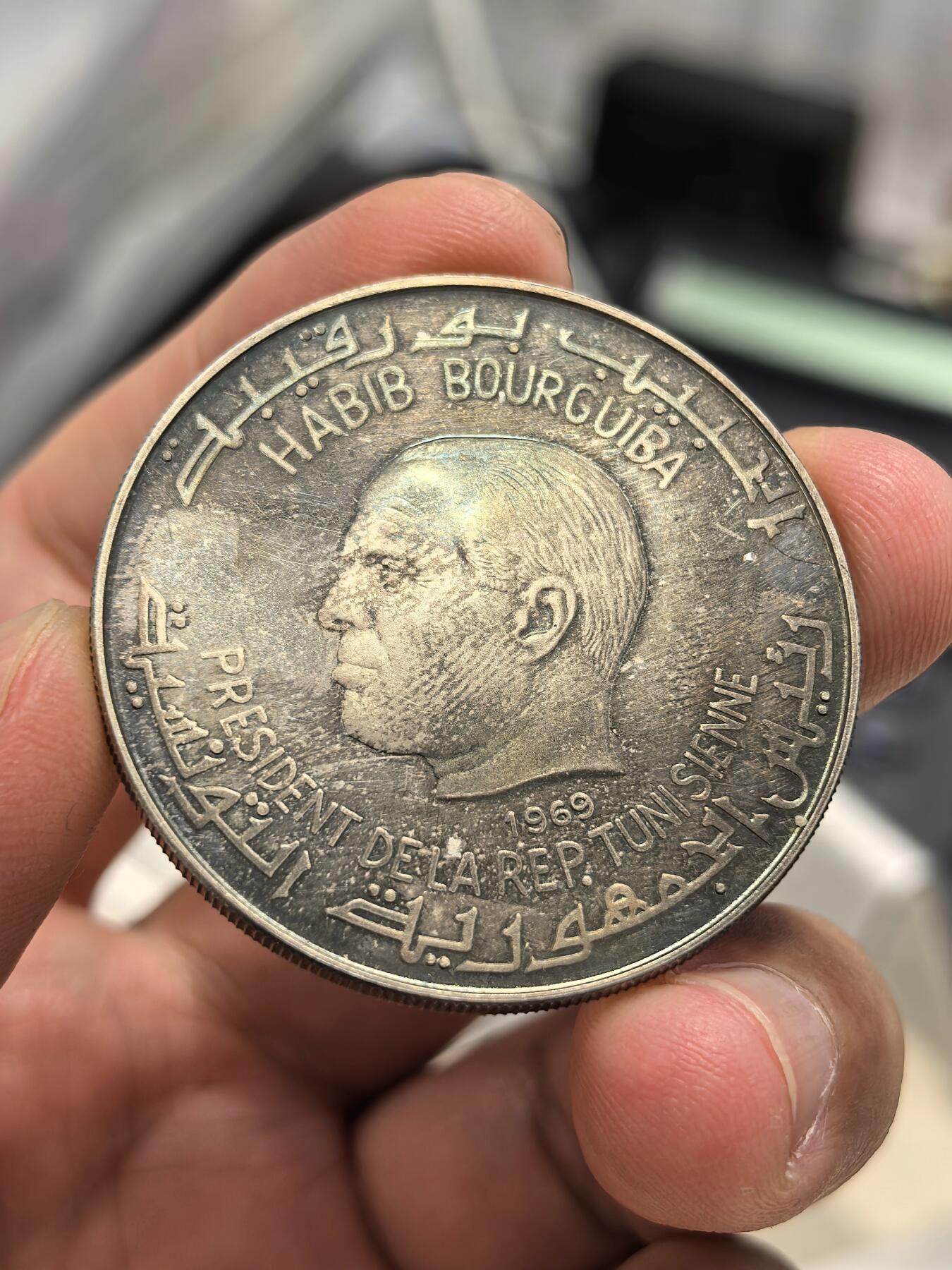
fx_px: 1980
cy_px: 635
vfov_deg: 35.5
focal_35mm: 54
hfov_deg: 27.0
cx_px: 476
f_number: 2
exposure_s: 1/50
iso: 160
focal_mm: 6.98
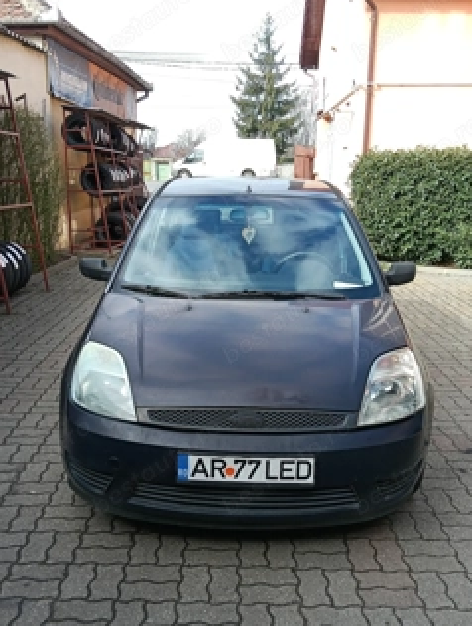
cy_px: 349
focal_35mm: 34
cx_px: 234
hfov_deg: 41.9
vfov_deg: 53.8
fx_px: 616
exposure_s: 1/163
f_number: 1.8
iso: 50
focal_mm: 3.98
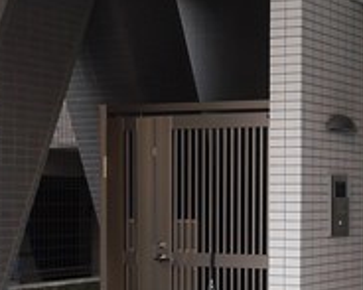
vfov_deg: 16.1
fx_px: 1020
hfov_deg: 19.2
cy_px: 198
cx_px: 412
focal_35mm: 95
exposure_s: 1/100
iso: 160
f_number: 4
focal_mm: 7
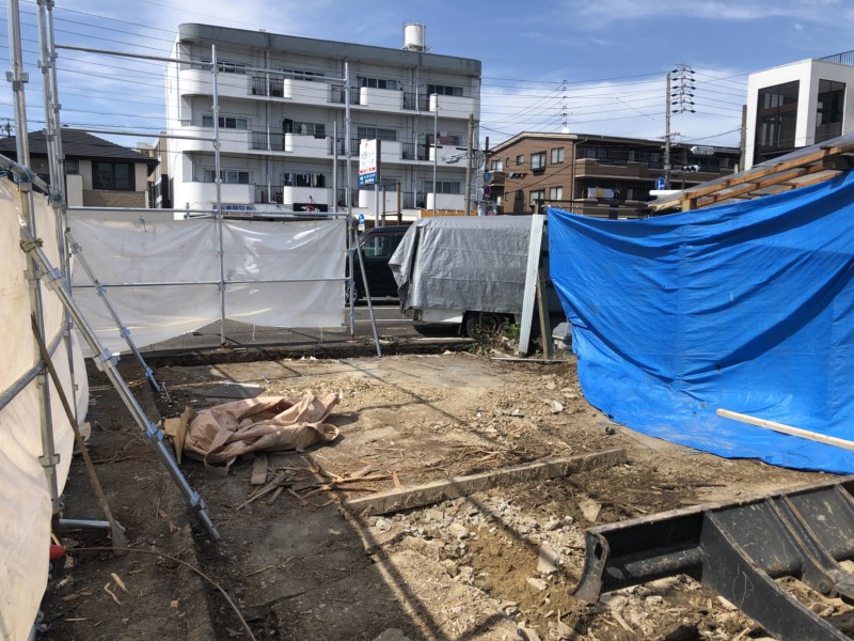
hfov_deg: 63.4
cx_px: 427
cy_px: 320
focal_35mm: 28
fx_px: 691
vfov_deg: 49.7
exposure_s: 1/1919
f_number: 1.8
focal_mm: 3.99
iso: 20
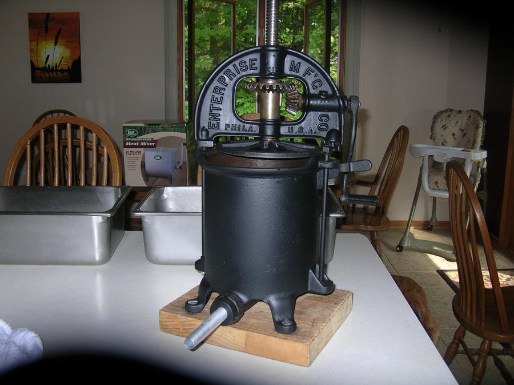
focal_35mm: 36
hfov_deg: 51.4
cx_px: 257
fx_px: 534
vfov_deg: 39.6
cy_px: 192
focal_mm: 6
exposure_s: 1/60.1
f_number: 2.7
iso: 50
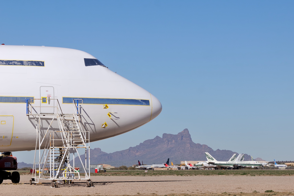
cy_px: 98
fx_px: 1346
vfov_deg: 8.3
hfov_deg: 12.5
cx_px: 147
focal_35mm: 165
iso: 200
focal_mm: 110
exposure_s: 1/5000
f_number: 4
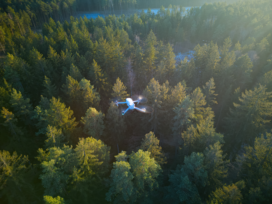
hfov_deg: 71.6
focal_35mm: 24
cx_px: 136
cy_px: 102
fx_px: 189
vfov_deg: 56.8
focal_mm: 6.7
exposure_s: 1/60
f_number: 1.7
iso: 400
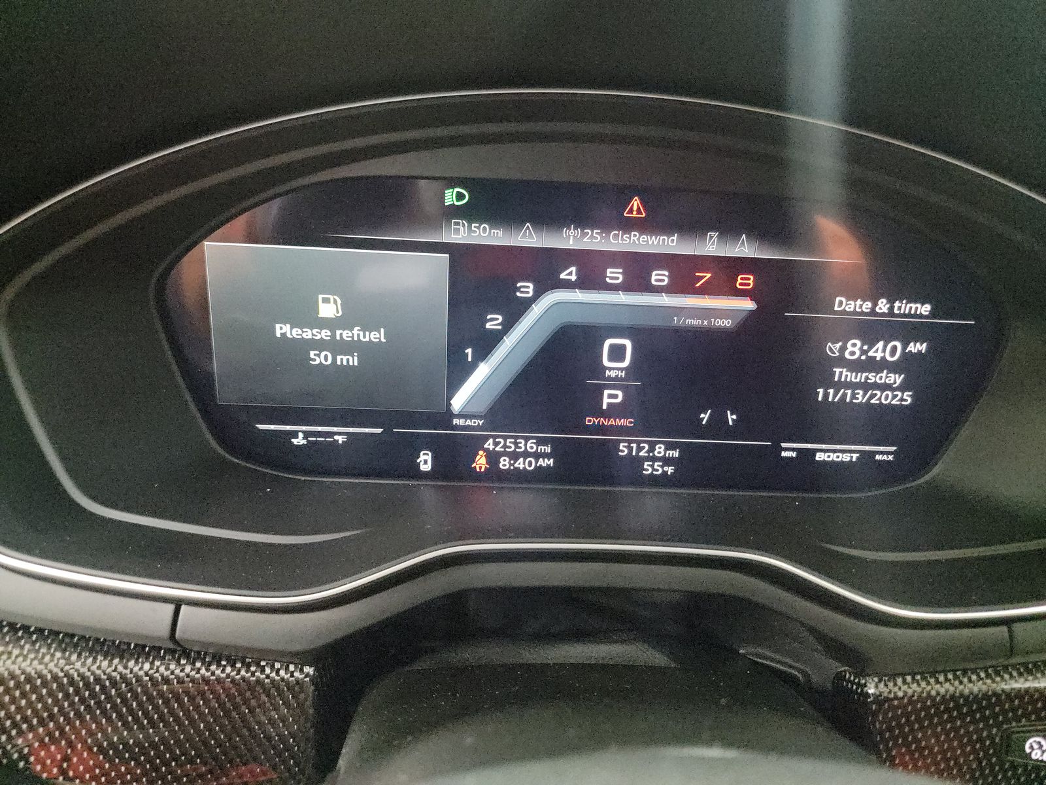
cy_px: 392
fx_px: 725
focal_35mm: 24
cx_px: 523
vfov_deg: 56.8
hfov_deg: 71.6
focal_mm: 6.7
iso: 6178
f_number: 1.8
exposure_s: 1/59
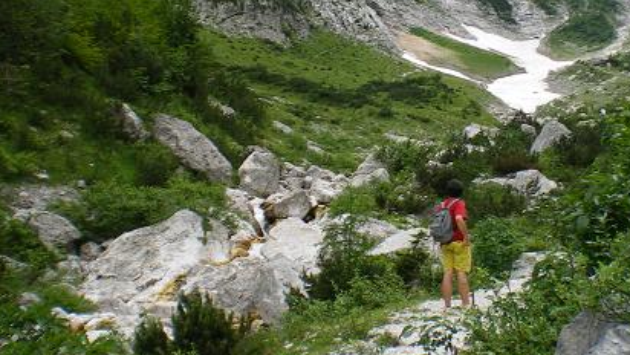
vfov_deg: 22.7
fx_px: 886
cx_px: 391
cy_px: 179
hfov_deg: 38.9
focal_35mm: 53
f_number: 4.6
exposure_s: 1/125
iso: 64
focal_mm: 6.3
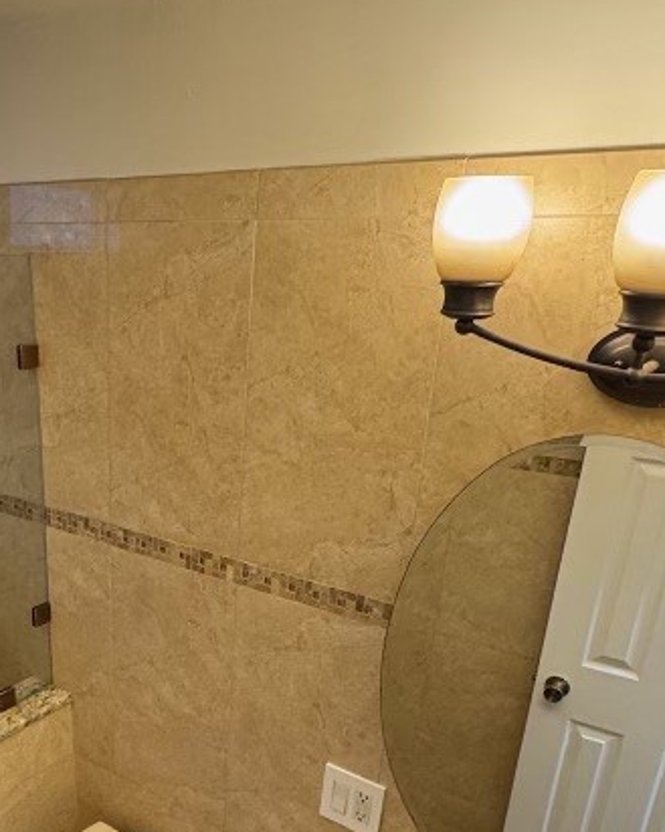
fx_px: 837
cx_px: 121
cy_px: 586
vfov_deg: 51.4
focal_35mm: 34
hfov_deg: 41.2
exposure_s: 1/60
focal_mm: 2.22
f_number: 2.2
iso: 160
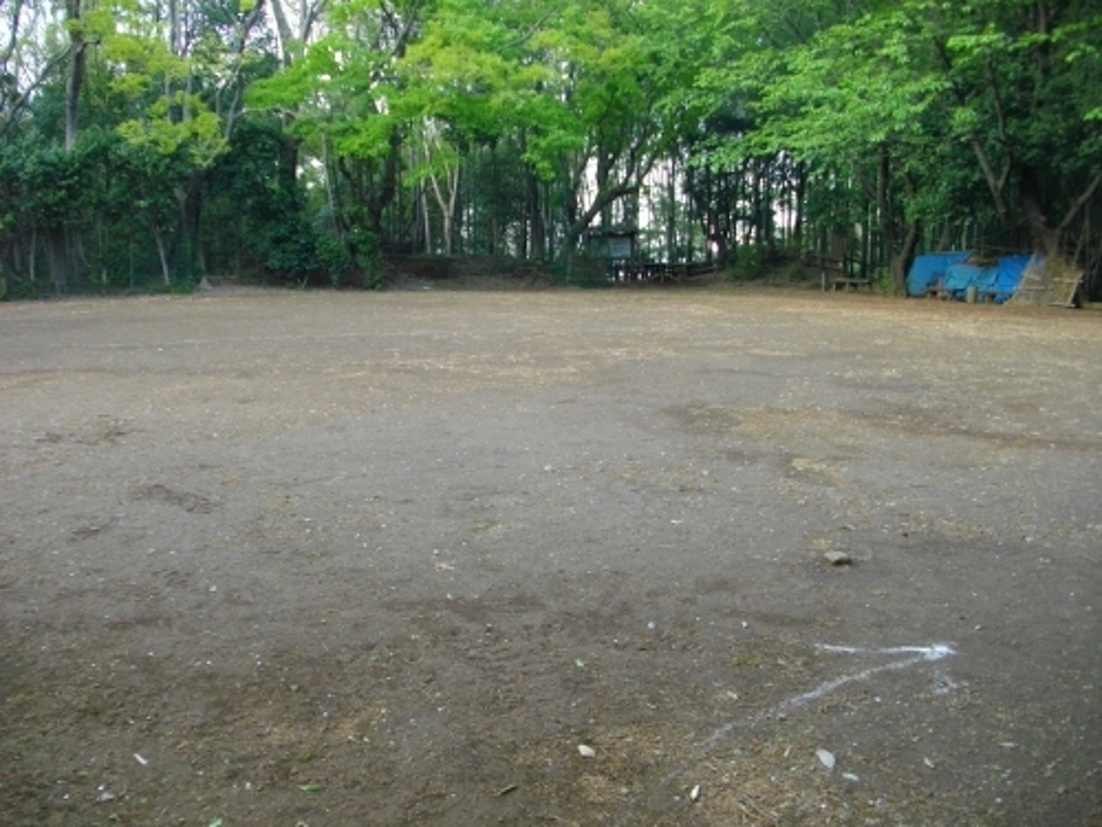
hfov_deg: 56.8
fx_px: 1019
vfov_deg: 44.2
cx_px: 551
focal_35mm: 32
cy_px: 414
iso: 207
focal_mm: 5.7
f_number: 2.9
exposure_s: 1/100
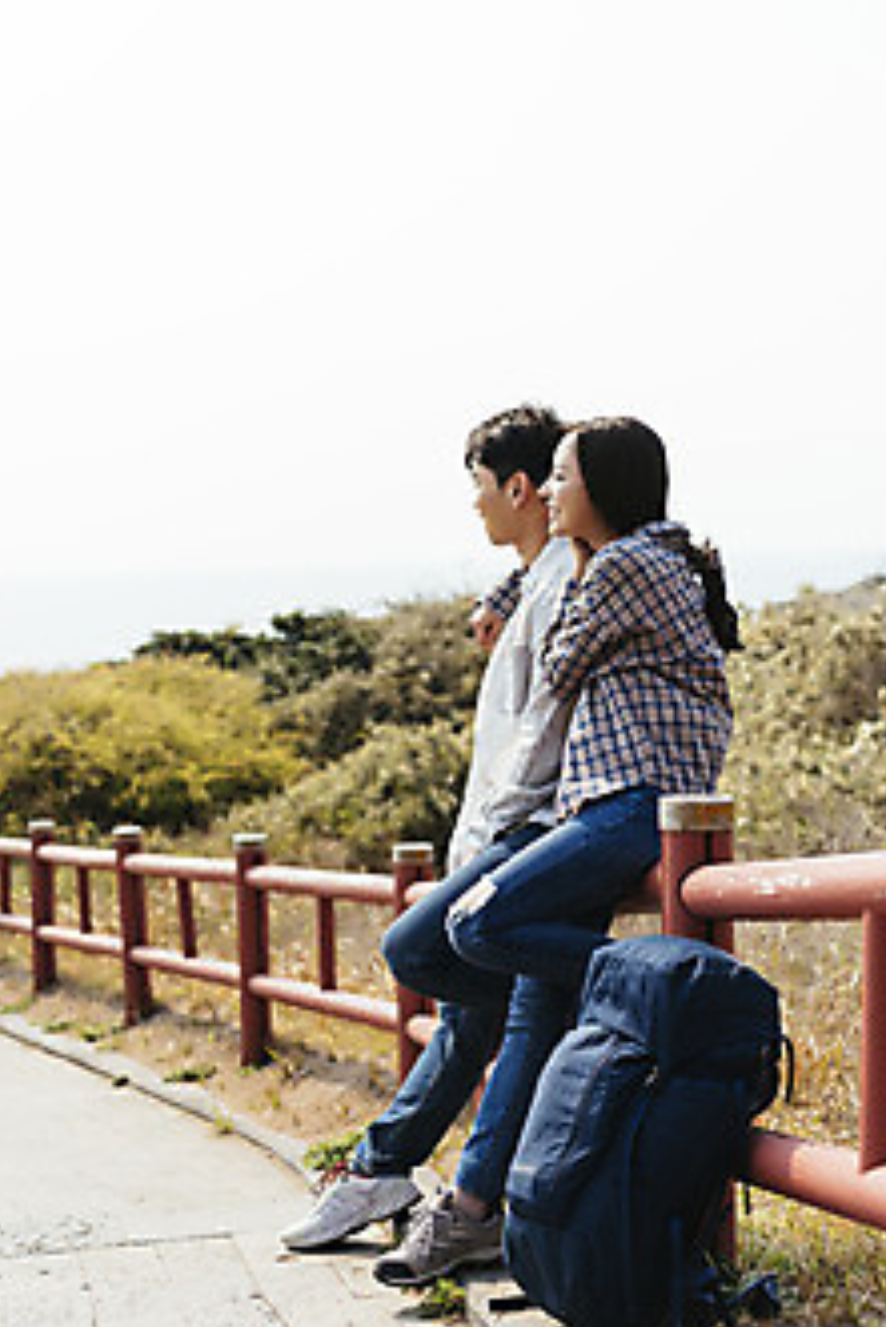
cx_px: 391
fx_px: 2139
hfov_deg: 23.4
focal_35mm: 58
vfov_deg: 34.4
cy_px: 593
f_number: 2.8
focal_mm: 48
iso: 100
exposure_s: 1/2500
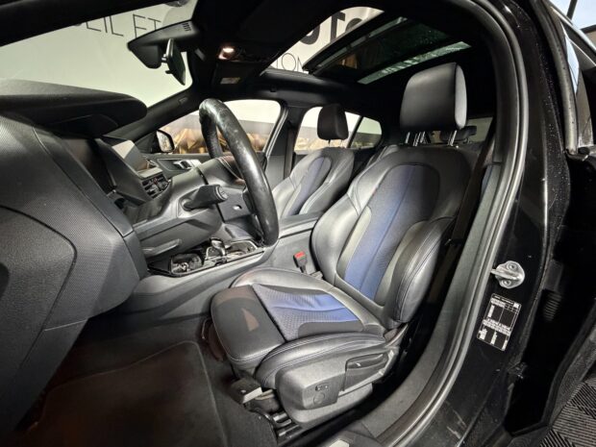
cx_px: 298
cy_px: 224
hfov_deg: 102.1
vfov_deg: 85.7
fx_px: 241
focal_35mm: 14
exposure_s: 1/33
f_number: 2.2
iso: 1000
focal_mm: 2.22
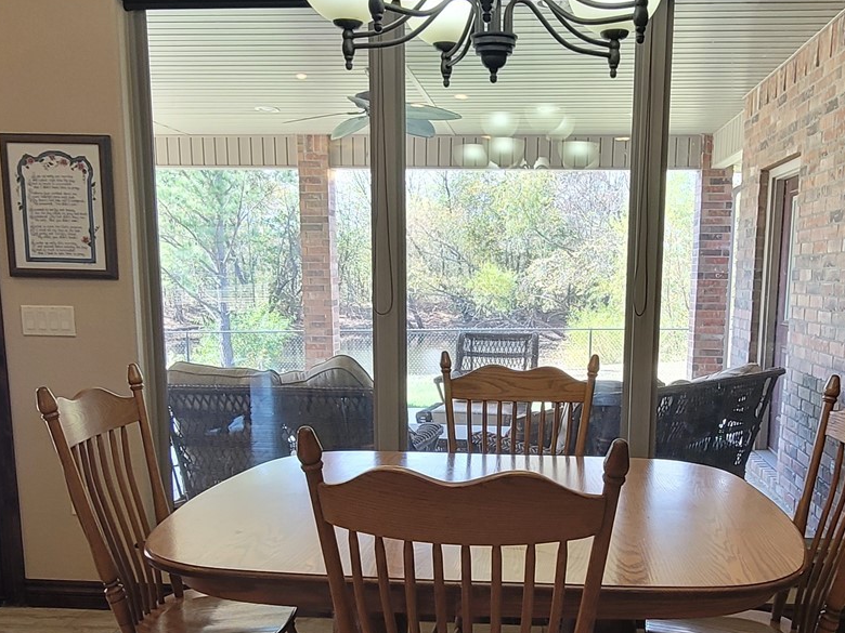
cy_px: 423
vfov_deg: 43.5
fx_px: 781
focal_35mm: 32
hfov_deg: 56.5
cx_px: 497
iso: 80
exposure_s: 1/60
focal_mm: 2.2
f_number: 2.2
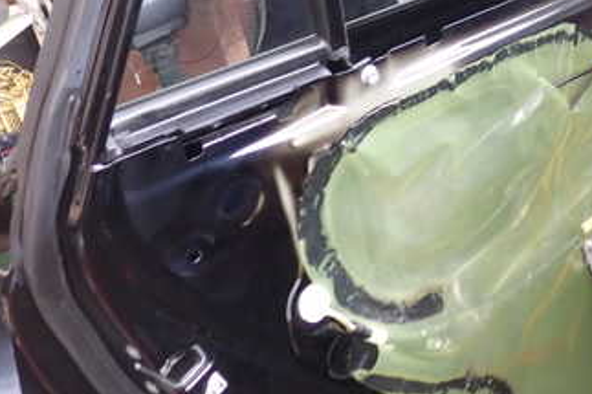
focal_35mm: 58
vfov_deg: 22.5
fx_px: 953
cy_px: 2
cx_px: 544
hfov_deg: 32.6
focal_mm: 5.4
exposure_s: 1/30
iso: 200
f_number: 2.3
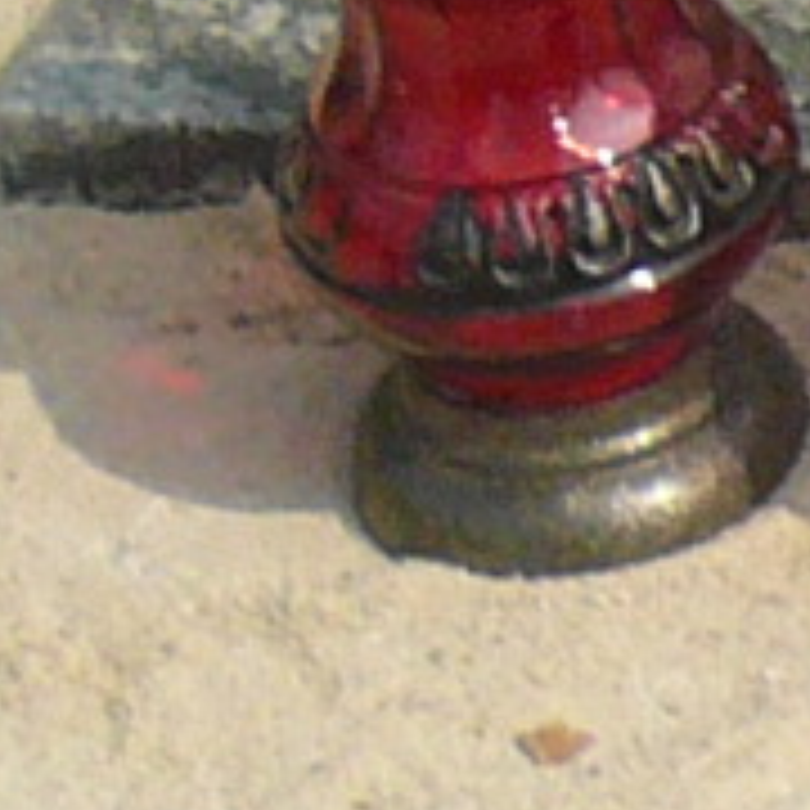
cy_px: -1332
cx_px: 2398
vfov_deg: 5.6
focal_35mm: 298
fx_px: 7889
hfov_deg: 5.5
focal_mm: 4.6
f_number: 8
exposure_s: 1/200
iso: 100
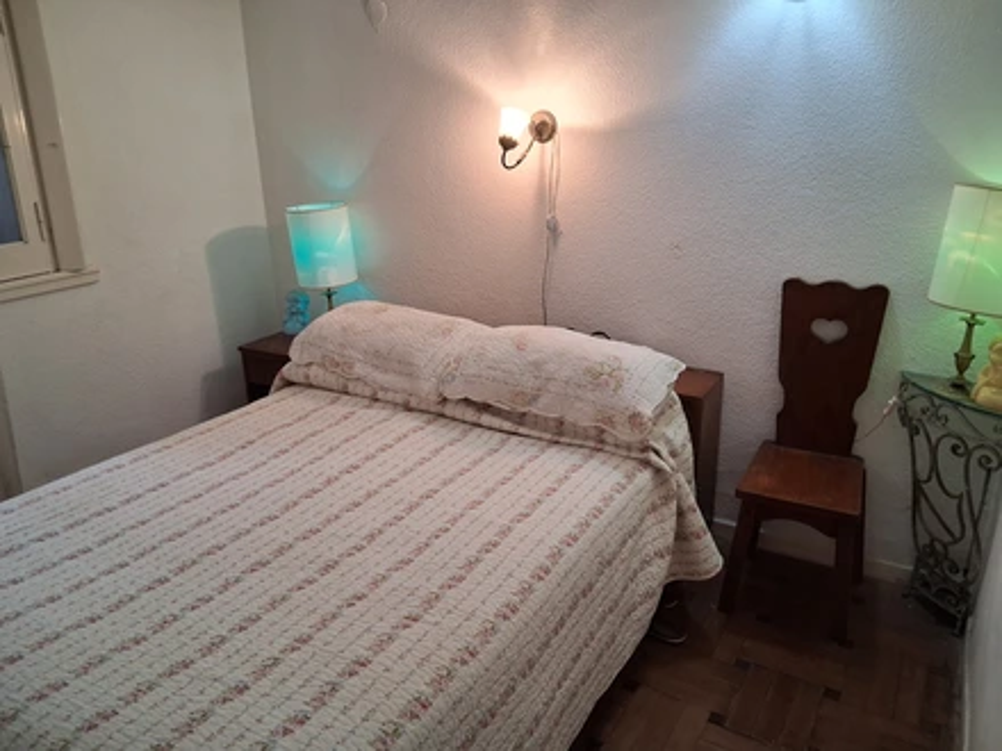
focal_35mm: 26
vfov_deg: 53.1
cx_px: 501
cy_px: 376
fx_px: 753
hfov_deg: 67.3
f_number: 1.8
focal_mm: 3.98
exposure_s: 1/50
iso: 250
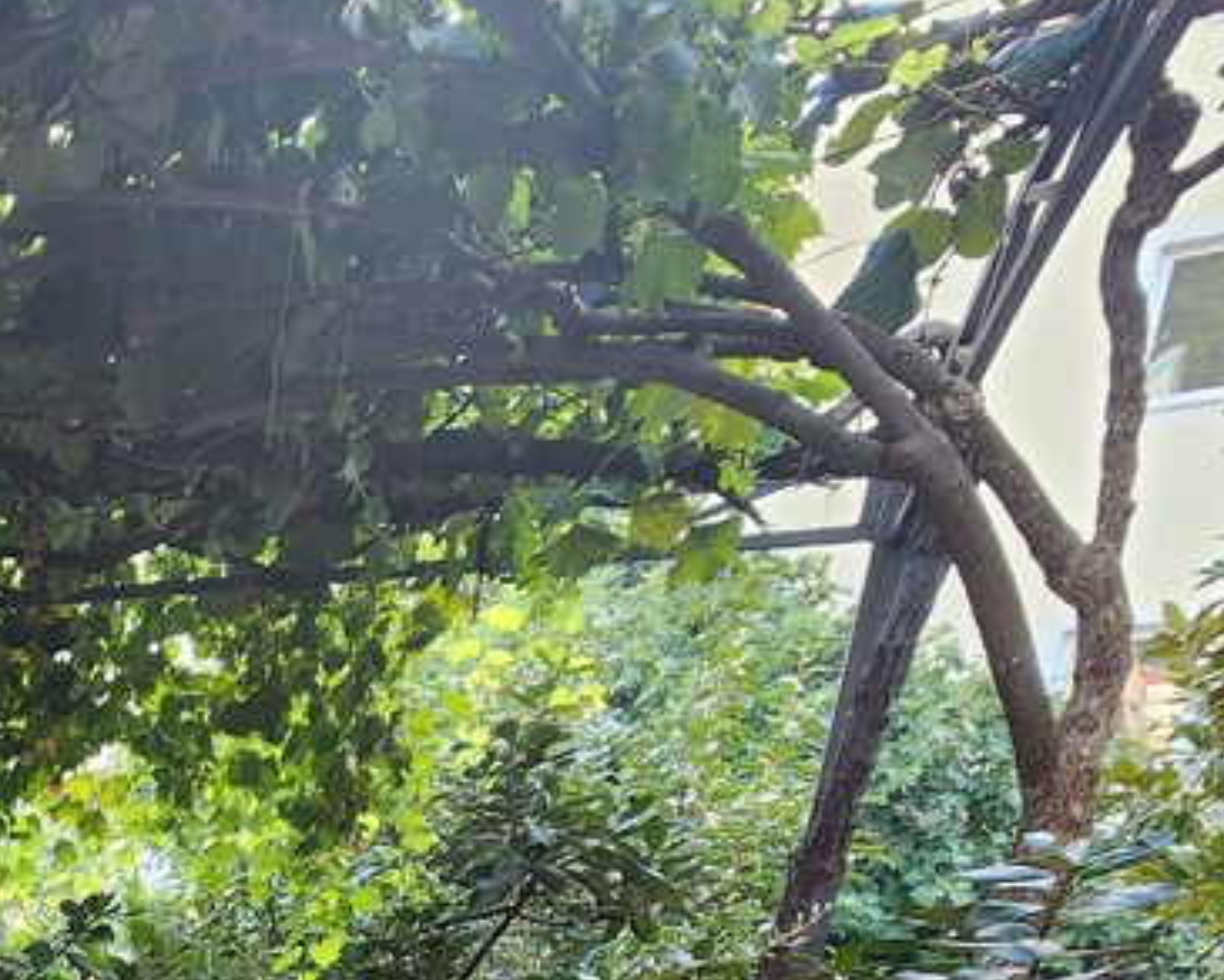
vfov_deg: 27.7
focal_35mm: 40
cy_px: 1406
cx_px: -439
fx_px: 1449
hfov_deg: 32.1
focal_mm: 2.2
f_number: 2.2
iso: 80
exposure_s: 1/50
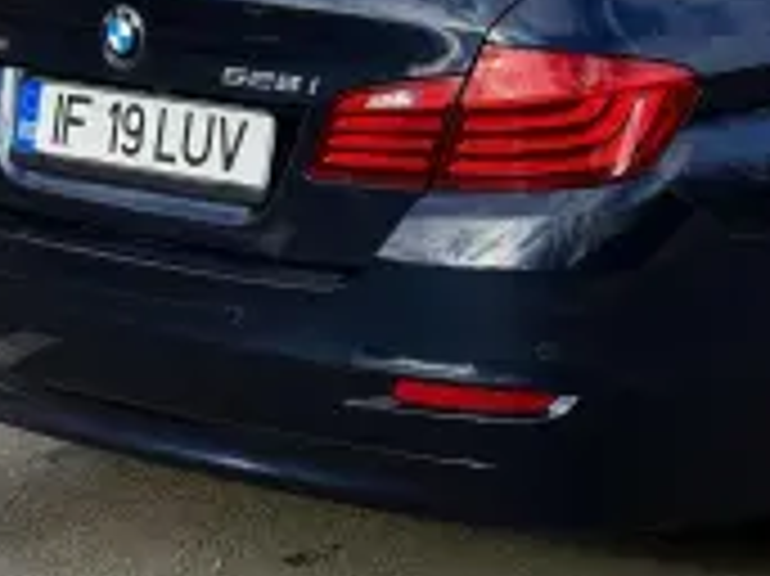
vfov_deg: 14.6
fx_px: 2245
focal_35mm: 101
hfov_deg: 18.9
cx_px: 765
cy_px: 122
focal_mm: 6.76
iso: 80
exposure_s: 1/1429
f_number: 1.78
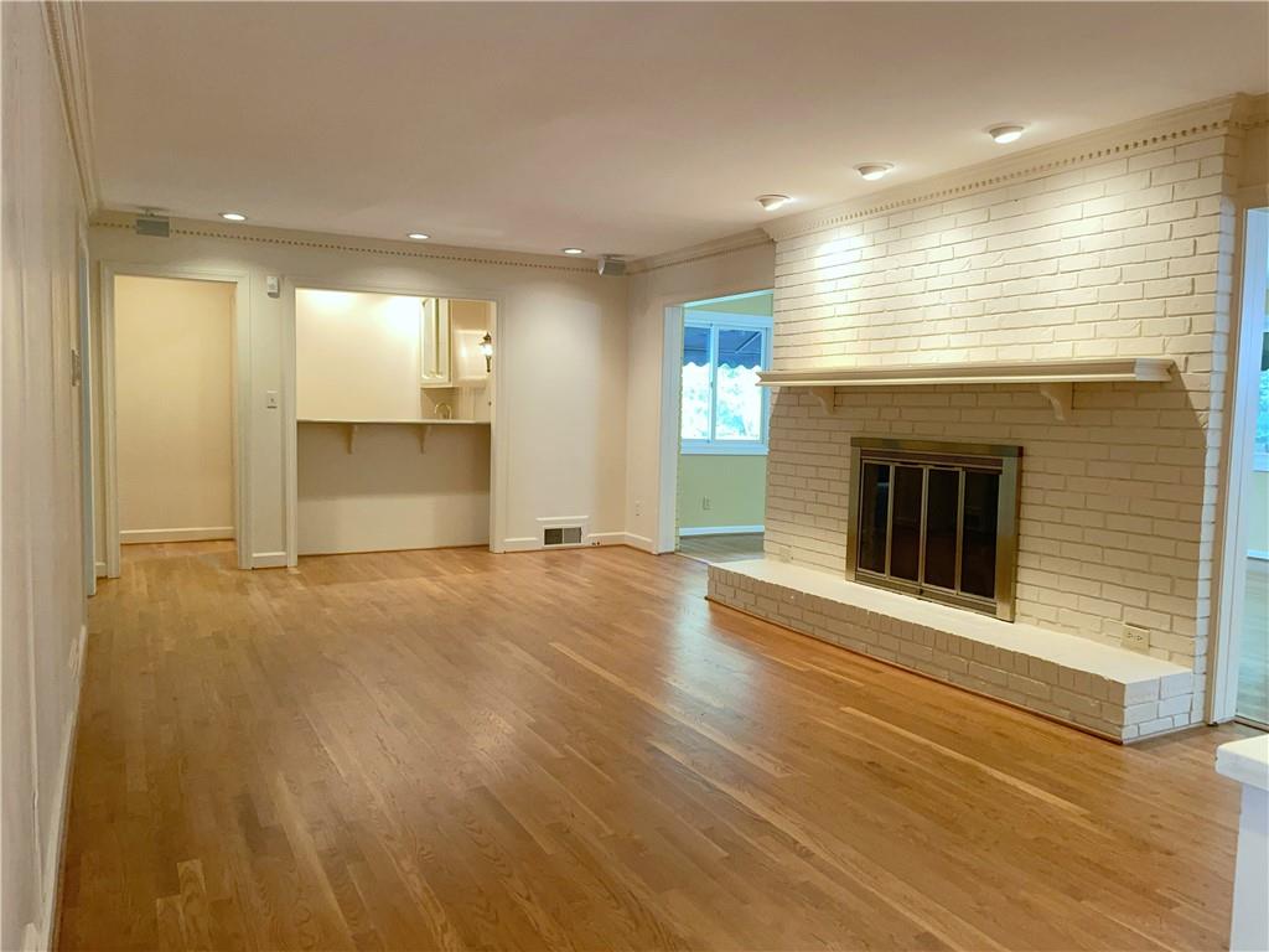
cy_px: 476
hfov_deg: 67.3
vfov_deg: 53.1
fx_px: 953
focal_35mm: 26
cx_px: 634
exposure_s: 1/60
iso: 125
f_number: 1.6
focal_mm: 4.2
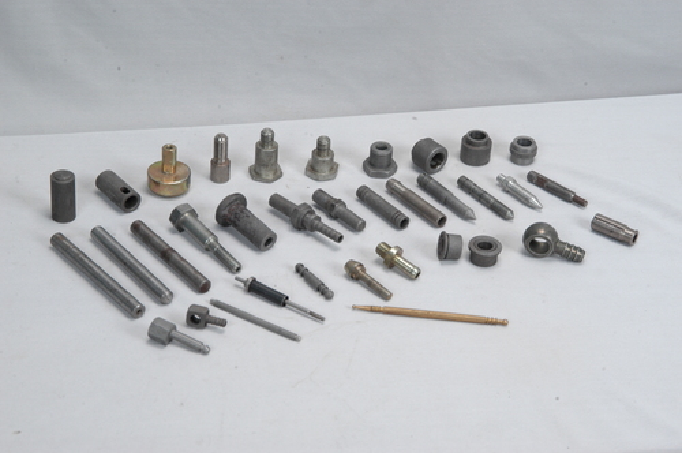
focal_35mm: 98
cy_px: 226
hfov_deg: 20.9
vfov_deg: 14.0
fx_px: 1845
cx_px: 341
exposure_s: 1/125
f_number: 14
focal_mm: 65
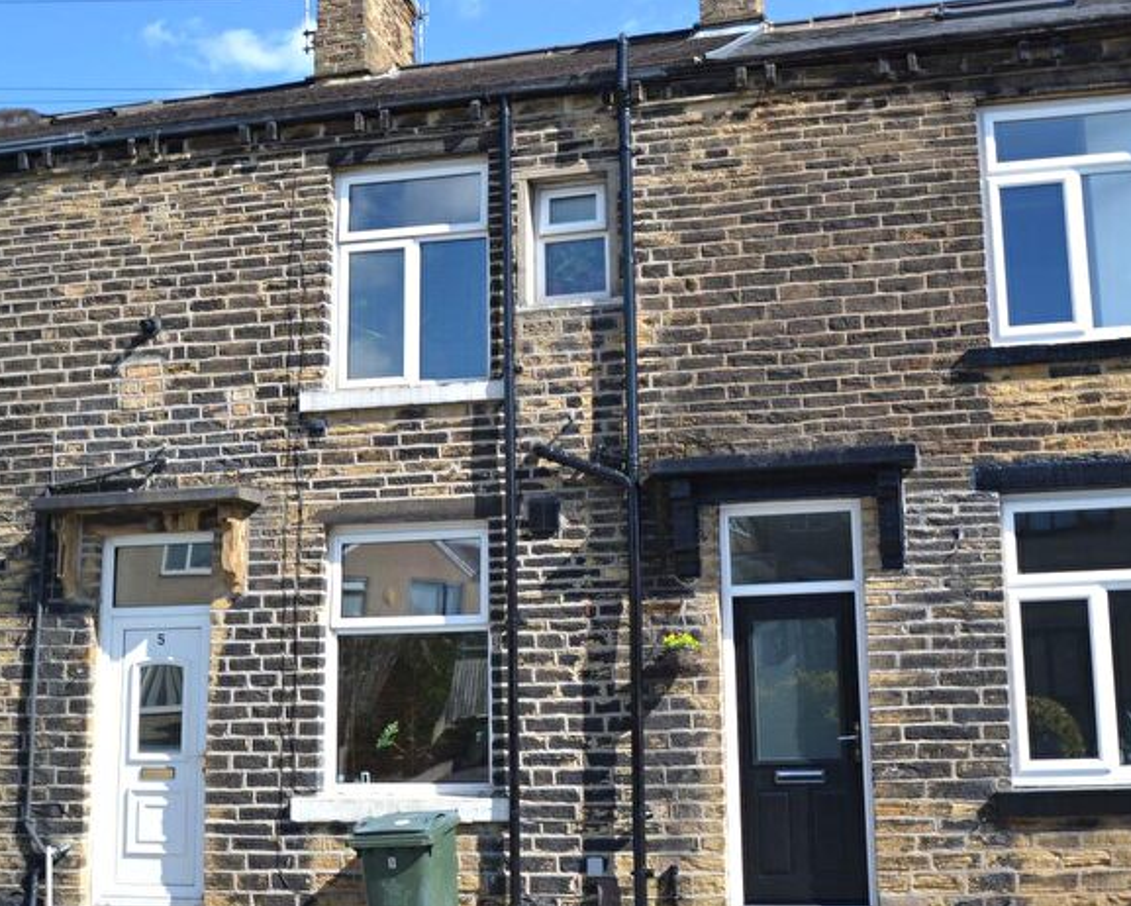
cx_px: 645
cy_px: 454
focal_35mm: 41
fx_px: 1373
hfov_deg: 44.7
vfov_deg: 36.5
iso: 100
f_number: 6.3
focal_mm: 24
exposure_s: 1/160
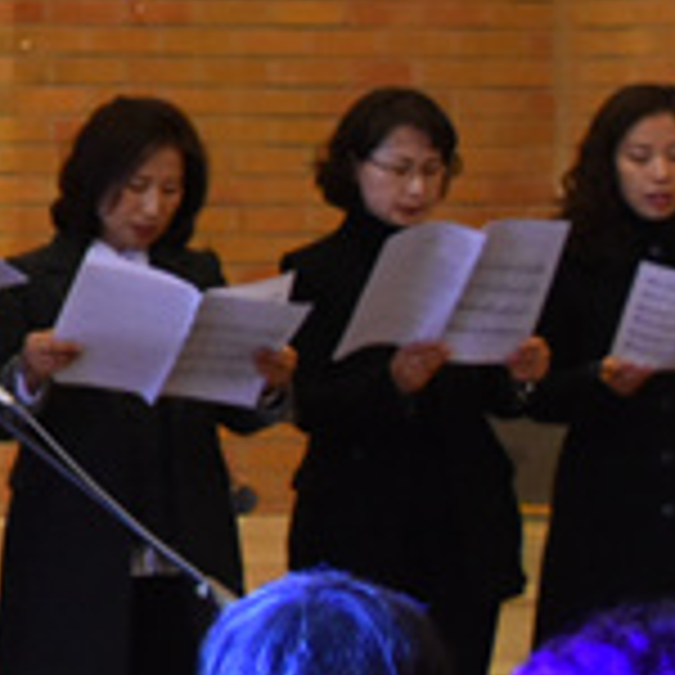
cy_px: -279
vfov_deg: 5.3
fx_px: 7280
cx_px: -1256
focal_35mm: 330
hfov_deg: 5.1
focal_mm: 38
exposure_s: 1/60
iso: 1250
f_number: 4.2
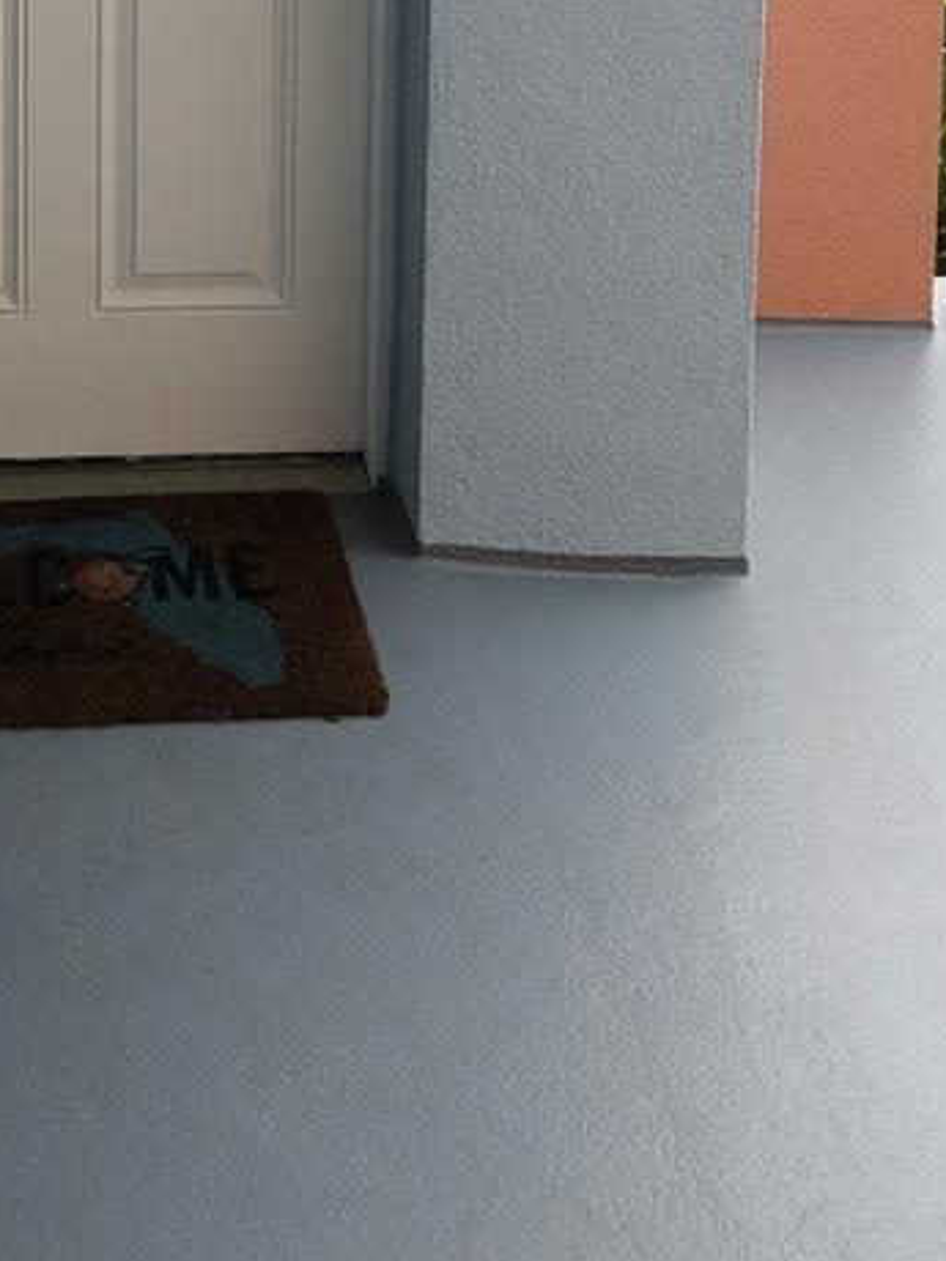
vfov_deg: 28.0
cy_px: -271
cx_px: 66
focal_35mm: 60
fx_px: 2186
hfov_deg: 23.7
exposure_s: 1/256
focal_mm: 5.4
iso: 50
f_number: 1.8
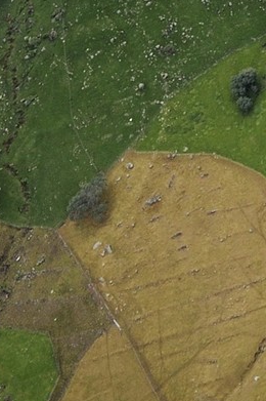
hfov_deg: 7.3
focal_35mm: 166
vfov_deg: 10.4
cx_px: 806
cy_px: -623
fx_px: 1843
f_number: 5.6
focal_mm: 27
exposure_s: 1/500
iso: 800
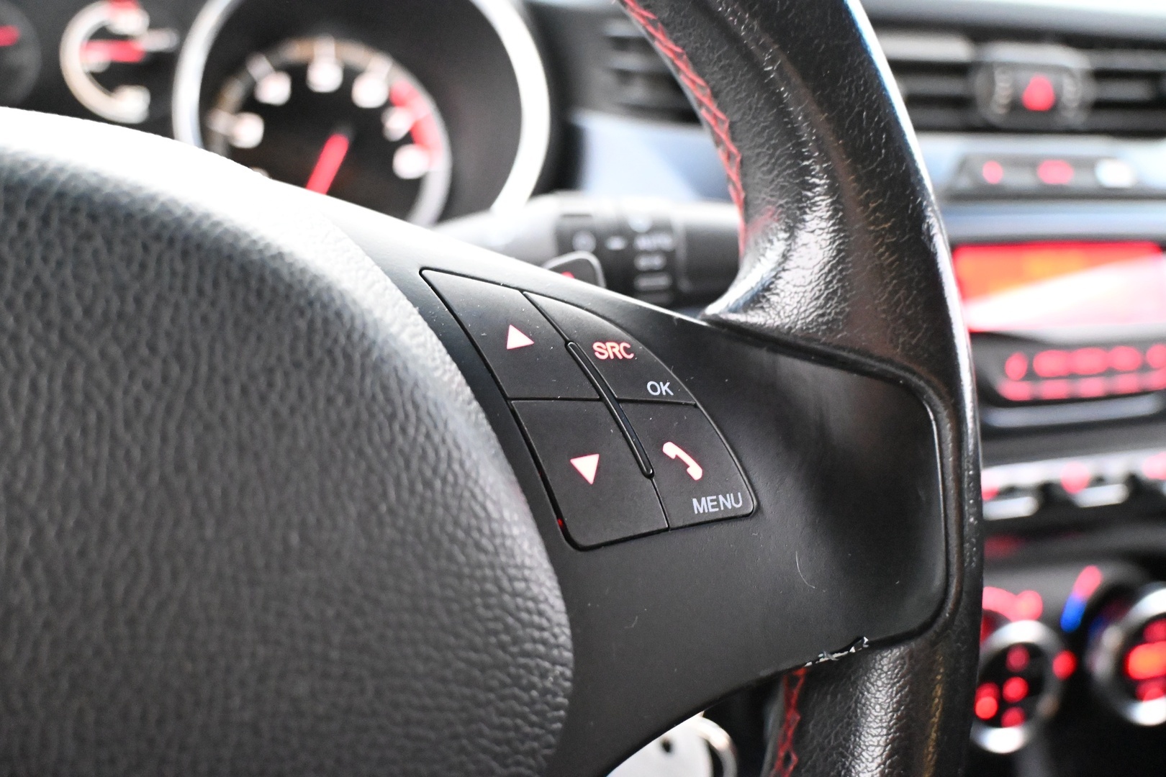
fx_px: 972
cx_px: 583
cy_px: 388
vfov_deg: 43.6
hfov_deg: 61.9
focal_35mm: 30
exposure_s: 1/20
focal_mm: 20
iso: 12800
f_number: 3.8
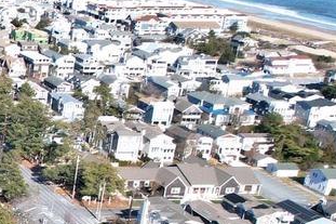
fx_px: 951
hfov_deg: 16.0
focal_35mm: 102
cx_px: -317
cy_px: 273
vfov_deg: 13.0
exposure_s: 1/1250
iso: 100
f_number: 2.8
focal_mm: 8.38
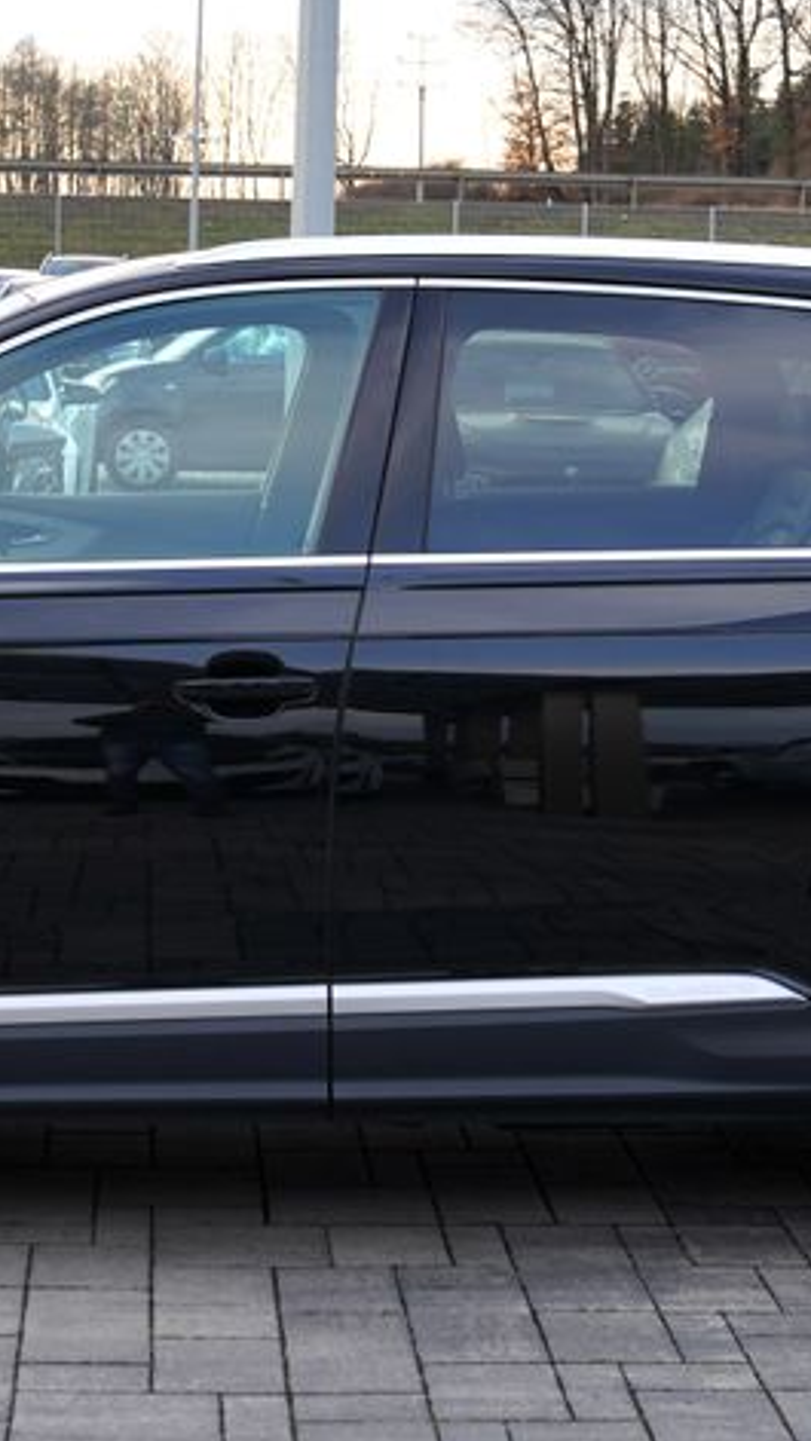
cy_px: 438
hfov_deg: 18.2
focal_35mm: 66
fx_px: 2523
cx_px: 236
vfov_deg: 31.5
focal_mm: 29
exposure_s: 1/100
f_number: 5
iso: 100
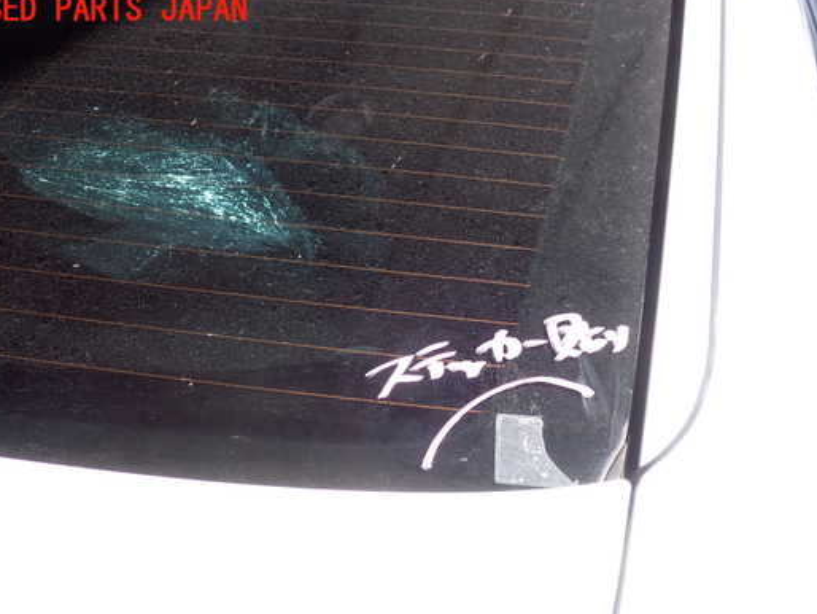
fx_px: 826
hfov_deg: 52.6
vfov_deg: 40.6
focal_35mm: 35
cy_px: 348
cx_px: 436
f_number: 3.2
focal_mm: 5.4
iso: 100
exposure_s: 1/320
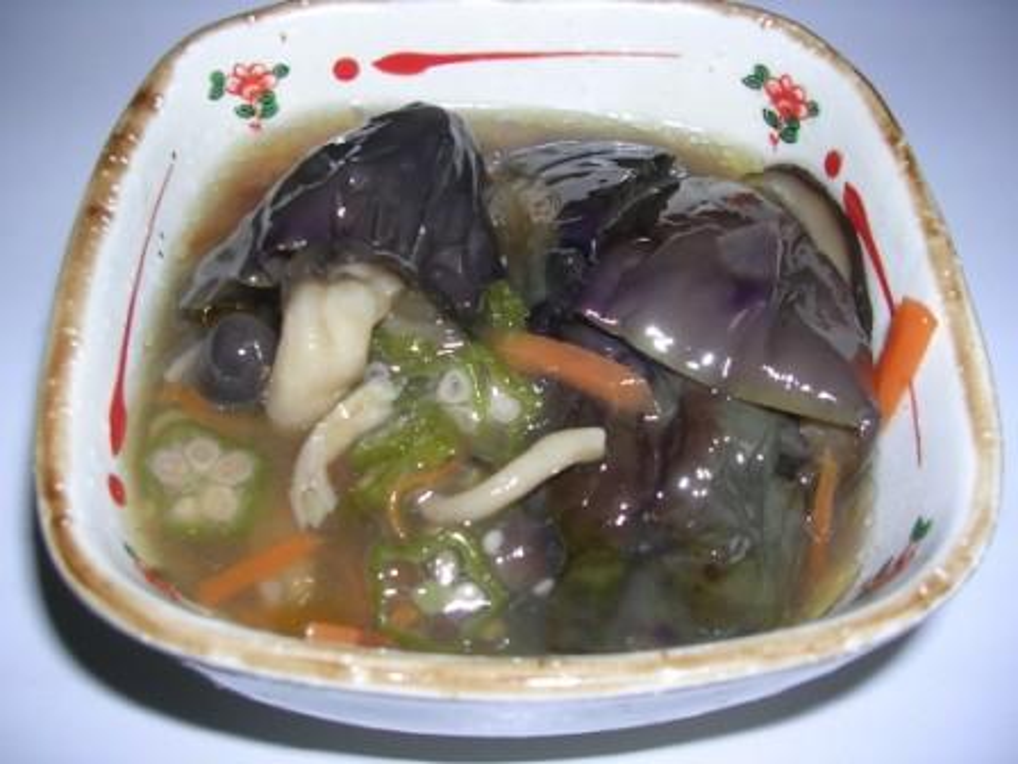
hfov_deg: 49.0
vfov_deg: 37.7
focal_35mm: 38
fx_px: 1118
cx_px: 509
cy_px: 382
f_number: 2.8
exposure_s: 1/60.1
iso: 50
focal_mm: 5.8
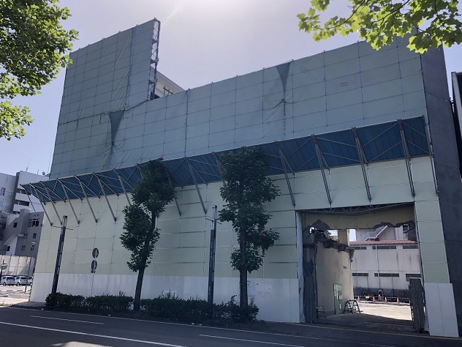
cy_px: 169
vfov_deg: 48.2
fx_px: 387
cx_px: 226
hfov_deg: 61.7
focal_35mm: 29
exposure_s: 1/1799
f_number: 1.8
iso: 20
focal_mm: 3.99
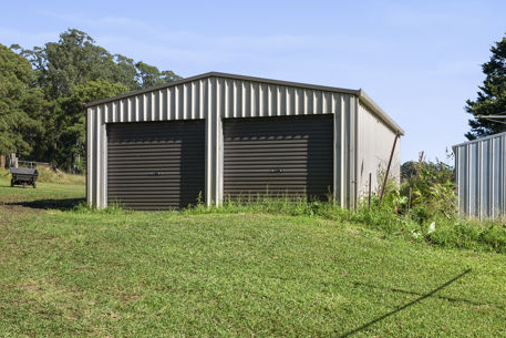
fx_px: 590
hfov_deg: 45.8
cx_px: 330
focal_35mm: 42
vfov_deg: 31.7
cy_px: 215
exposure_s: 1/200
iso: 200
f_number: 9
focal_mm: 24
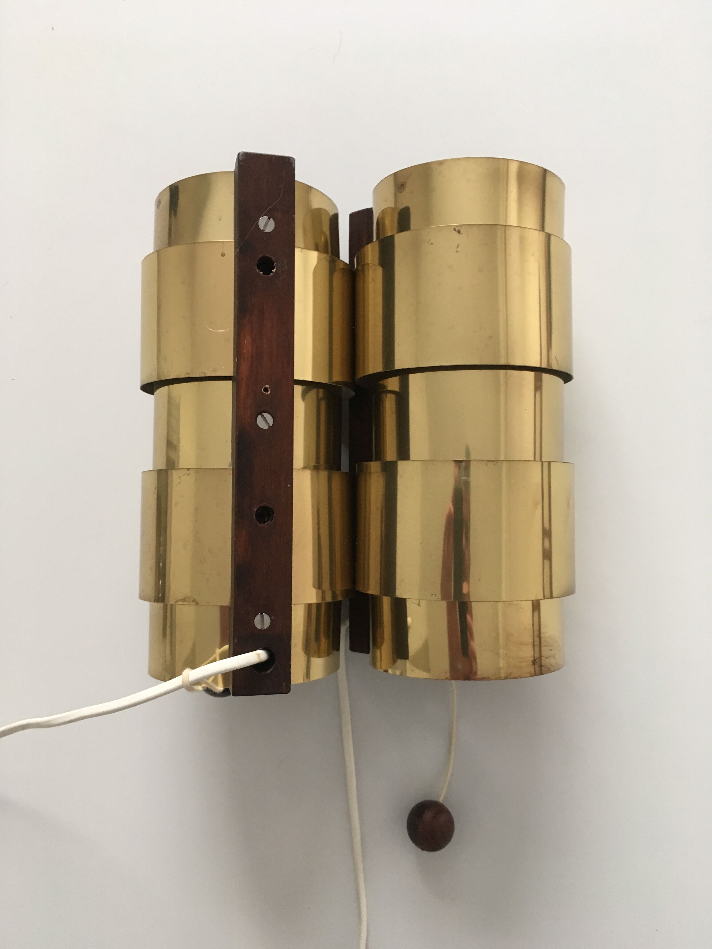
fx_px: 795
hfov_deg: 48.2
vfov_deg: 61.7
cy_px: 474
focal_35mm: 29
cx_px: 356
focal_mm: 4.15
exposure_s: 1/33
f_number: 2.2
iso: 100
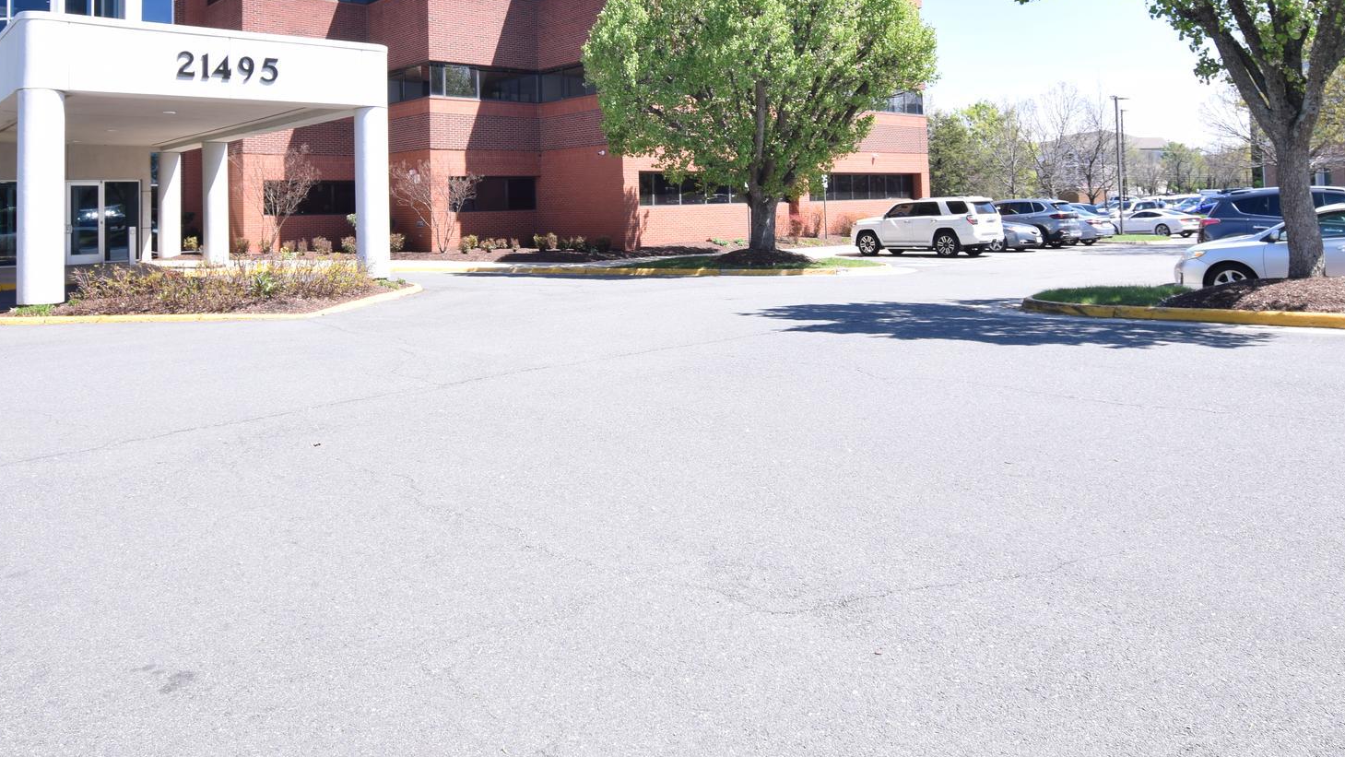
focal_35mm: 25
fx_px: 905
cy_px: 177
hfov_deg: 73.2
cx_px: 650
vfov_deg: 43.7
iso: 100
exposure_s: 1/80
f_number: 8
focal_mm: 11.5
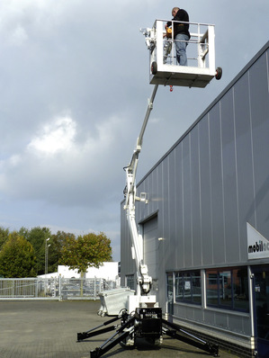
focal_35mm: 48
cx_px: 134
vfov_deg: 39.6
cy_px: 179
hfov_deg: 30.3
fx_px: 497
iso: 80
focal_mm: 7.9
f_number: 5.6
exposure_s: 1/500
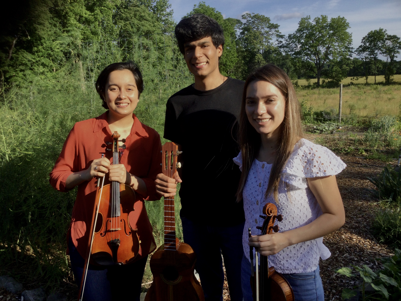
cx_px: 200
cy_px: 150
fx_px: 359
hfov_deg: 58.4
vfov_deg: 45.4
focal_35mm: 31
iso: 25
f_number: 2.4
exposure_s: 1/652
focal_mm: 3.3
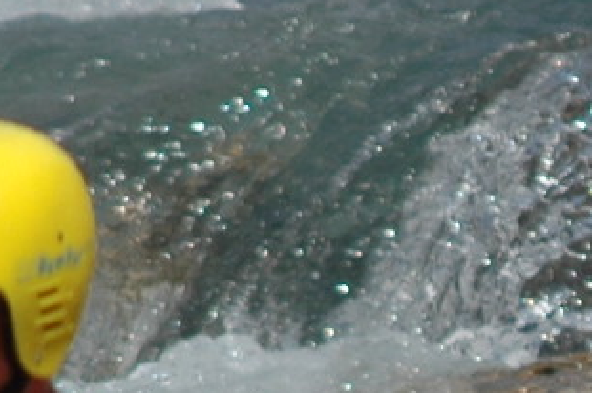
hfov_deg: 1.0
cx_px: 875
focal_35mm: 2168
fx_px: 35613
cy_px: 649
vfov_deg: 0.6
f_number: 3.5
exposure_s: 1/4000
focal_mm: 200
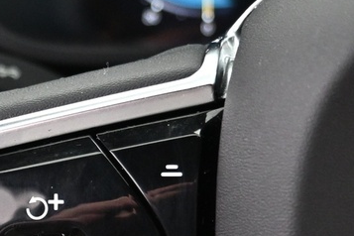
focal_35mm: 109
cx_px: -38
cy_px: 291
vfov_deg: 12.3
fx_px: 1072
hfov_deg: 18.1
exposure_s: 1/15
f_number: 3.5
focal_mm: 16
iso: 1600
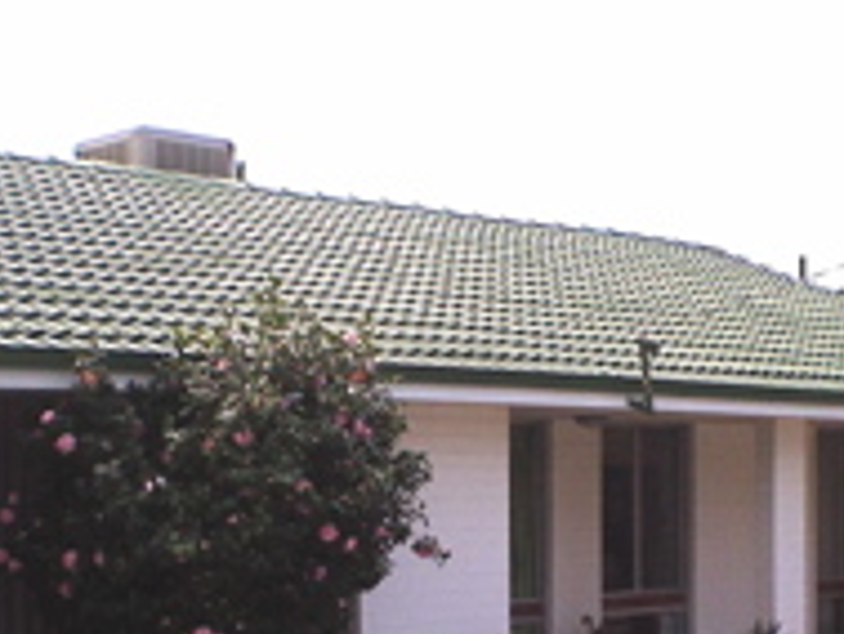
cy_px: 518
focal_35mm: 76
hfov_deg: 25.5
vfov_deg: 19.2
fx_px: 1854
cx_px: 545
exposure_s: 1/1000
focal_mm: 6.3
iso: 64
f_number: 4.6
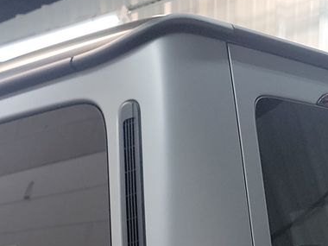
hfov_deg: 19.2
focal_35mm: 101
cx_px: 55
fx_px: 957
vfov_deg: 13.0
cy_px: 464
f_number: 1.8
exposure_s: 1/59
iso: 240
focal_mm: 6.7
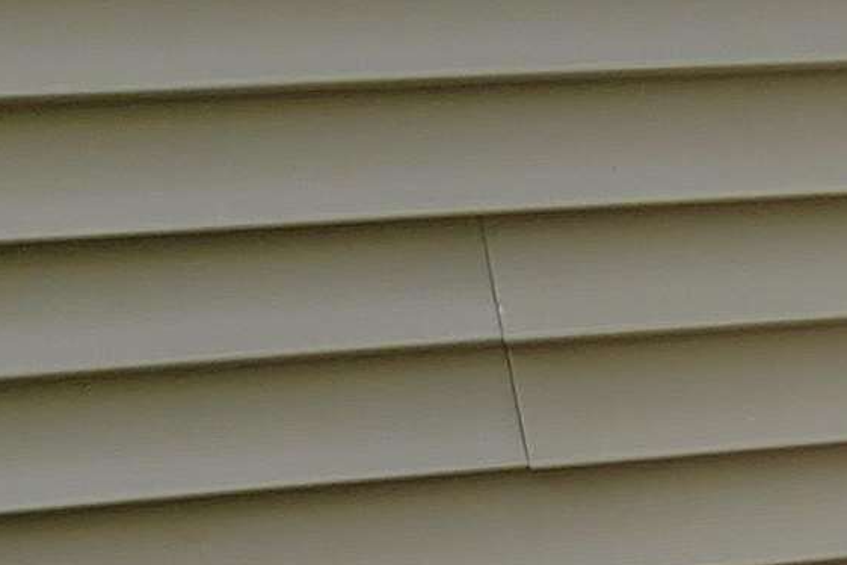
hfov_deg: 21.9
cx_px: 1323
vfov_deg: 15.3
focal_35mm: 74
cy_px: 1085
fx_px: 1741
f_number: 2.2
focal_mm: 2.2
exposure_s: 1/369
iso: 50
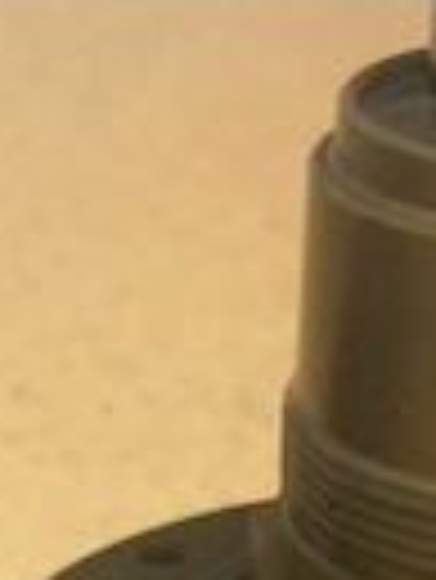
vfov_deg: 10.8
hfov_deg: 8.2
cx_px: -121
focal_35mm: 180
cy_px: 701
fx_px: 3018
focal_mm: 4.15
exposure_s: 1/15
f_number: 2.2
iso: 320
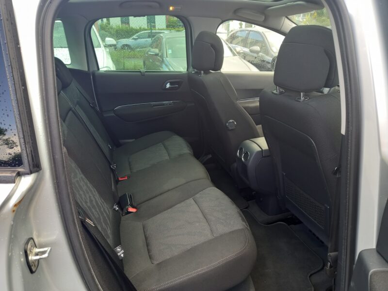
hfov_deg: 69.4
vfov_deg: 54.9
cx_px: 194
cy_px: 146
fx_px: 280
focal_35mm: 25
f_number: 2
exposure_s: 1/50
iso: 100
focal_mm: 4.6
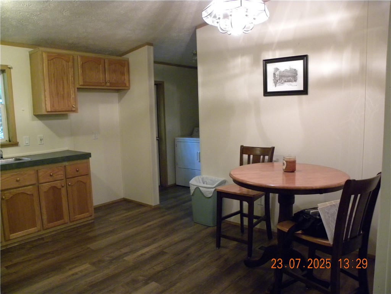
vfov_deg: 53.1
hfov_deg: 67.3
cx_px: 196
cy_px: 147
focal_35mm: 26
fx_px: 294
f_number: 2.8
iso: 400
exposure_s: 1/29.5
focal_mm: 4.6
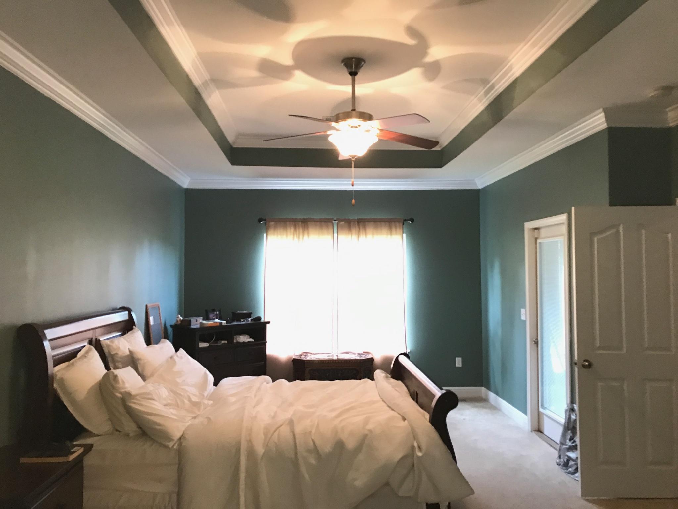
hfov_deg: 63.4
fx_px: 548
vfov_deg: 49.7
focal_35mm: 28
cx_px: 339
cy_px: 254
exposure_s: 1/15
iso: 64
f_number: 1.8
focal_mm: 3.99
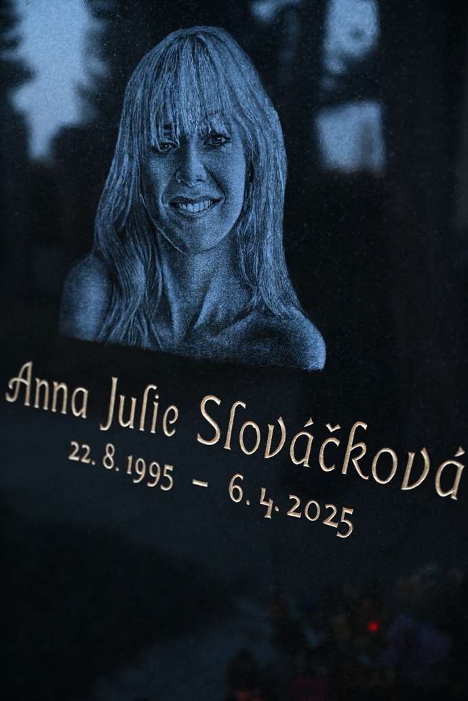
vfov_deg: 47.4
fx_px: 799
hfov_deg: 32.6
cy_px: 350
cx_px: 234
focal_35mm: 41
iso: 8000
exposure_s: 1/160
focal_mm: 41
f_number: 3.2
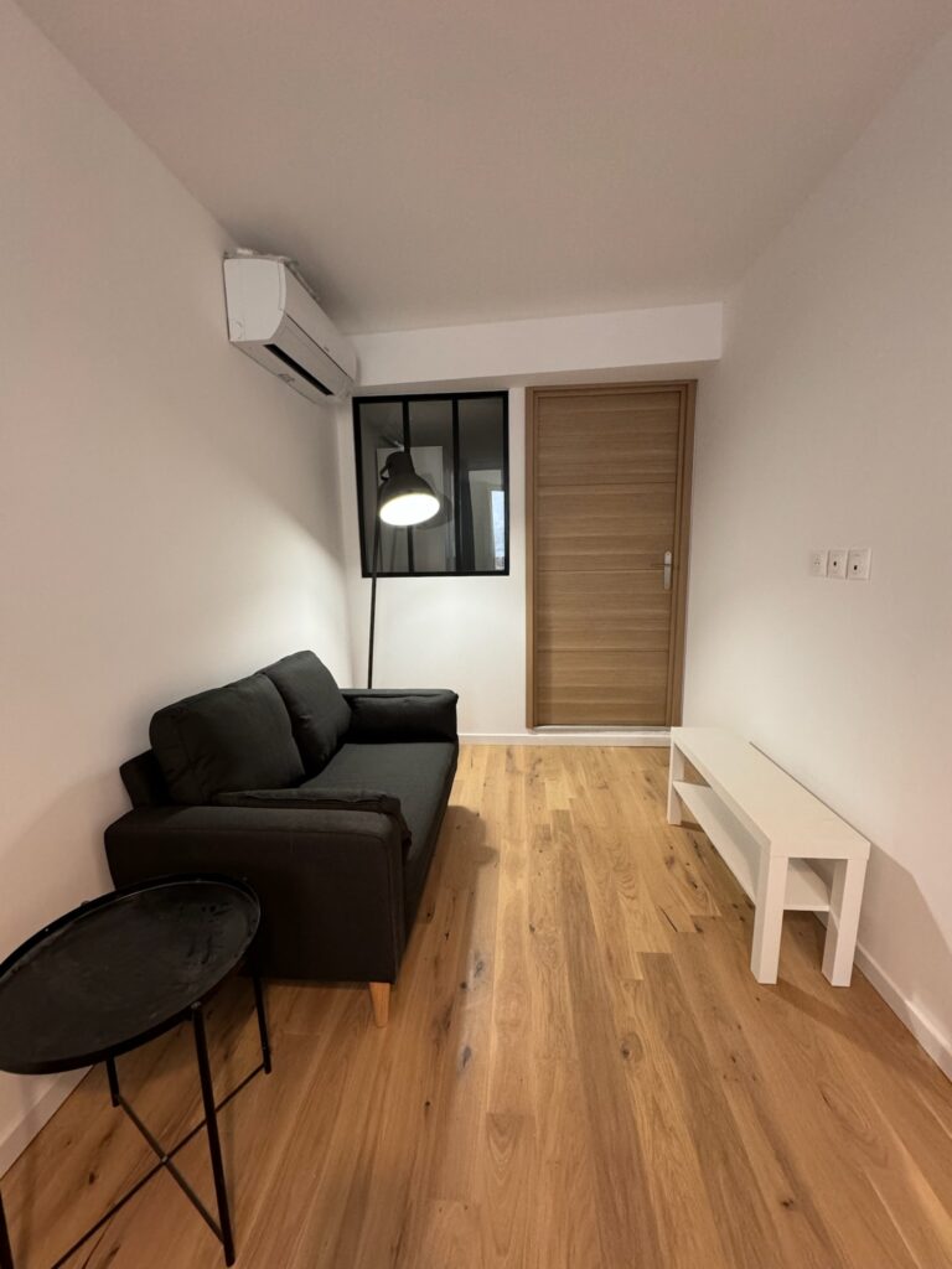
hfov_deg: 85.7
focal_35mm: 14
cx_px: 476
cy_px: 634
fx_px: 513
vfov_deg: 102.1
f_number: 2.2
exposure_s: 1/50
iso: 320
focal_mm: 2.22
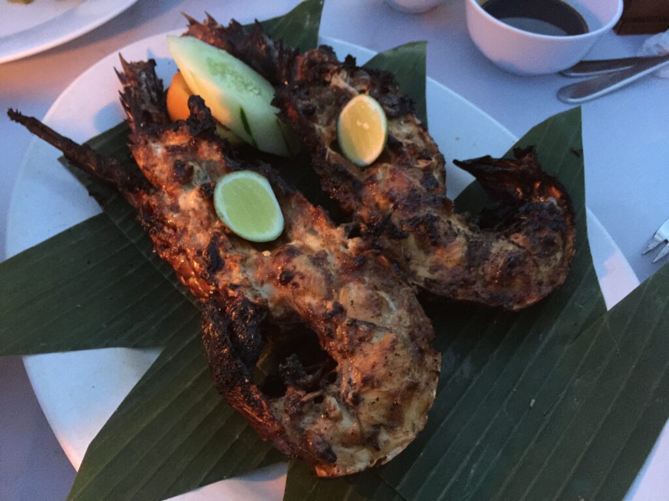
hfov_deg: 61.7
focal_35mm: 29
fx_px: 560
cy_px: 250
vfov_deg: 48.2
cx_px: 334
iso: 200
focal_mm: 4.15
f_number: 2.2
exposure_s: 1/8
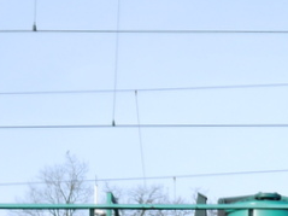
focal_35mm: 281
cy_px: 497
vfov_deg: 5.1
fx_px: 2337
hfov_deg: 7.0
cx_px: 360
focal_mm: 28
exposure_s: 1/200
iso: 160
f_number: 6.3
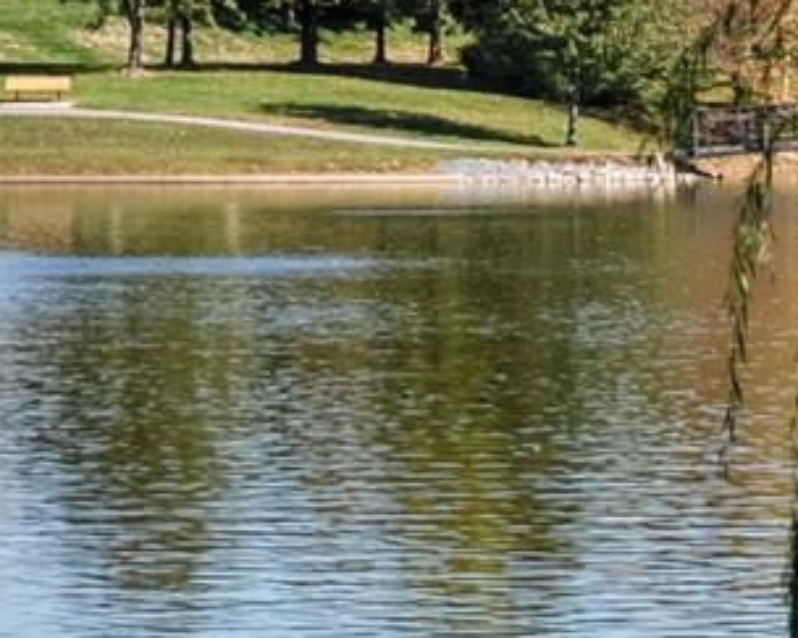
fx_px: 7177
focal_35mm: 304
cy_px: -318
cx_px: -402
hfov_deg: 6.3
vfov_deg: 5.0
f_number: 7.1
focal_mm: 32
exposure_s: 1/200
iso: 100
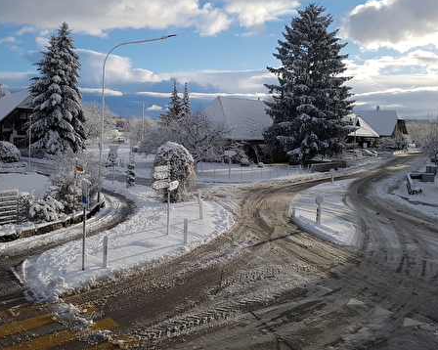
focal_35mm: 34
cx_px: 219
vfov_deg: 43.2
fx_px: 441
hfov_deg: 52.9
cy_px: 148
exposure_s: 1/3592
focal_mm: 4.2
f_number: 1.7
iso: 50
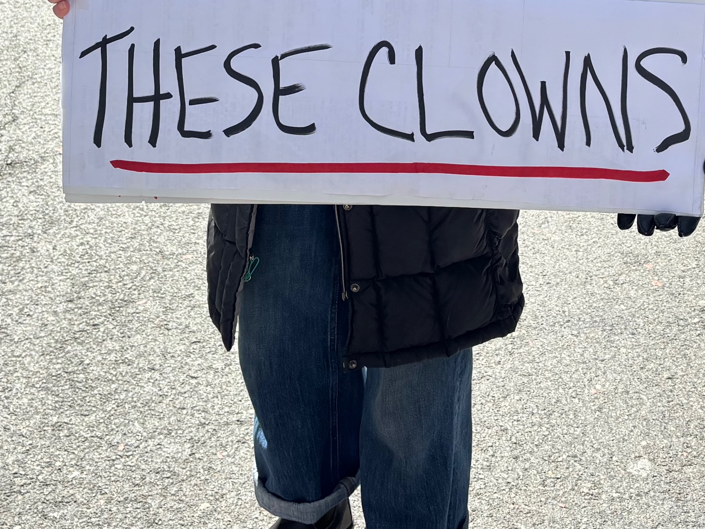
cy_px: 53
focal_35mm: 58
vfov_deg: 24.5
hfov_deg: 33.2
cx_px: 395
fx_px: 1181
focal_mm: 5.96
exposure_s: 1/1751
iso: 50
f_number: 1.6
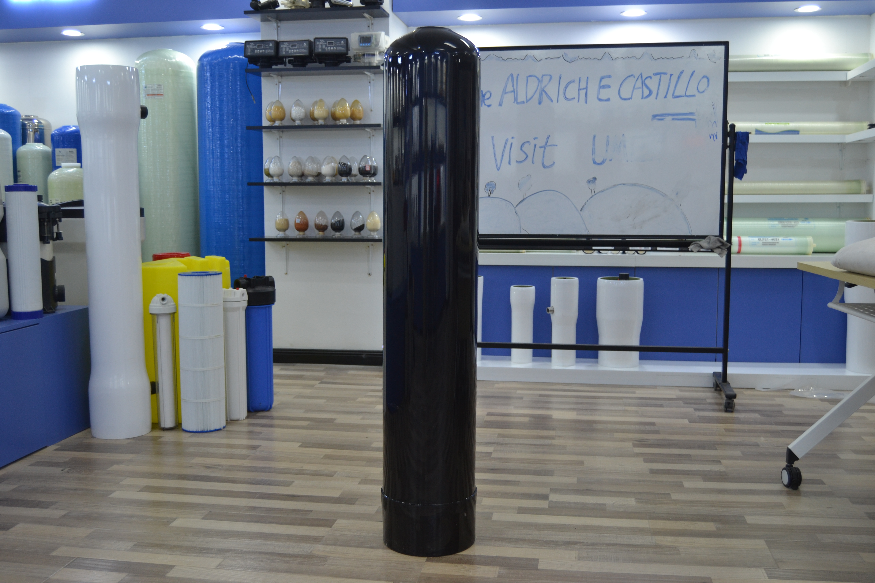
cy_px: 292
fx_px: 838
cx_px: 438
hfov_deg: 55.1
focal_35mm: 34
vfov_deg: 38.4
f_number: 4
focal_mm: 23
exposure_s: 1/60
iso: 400
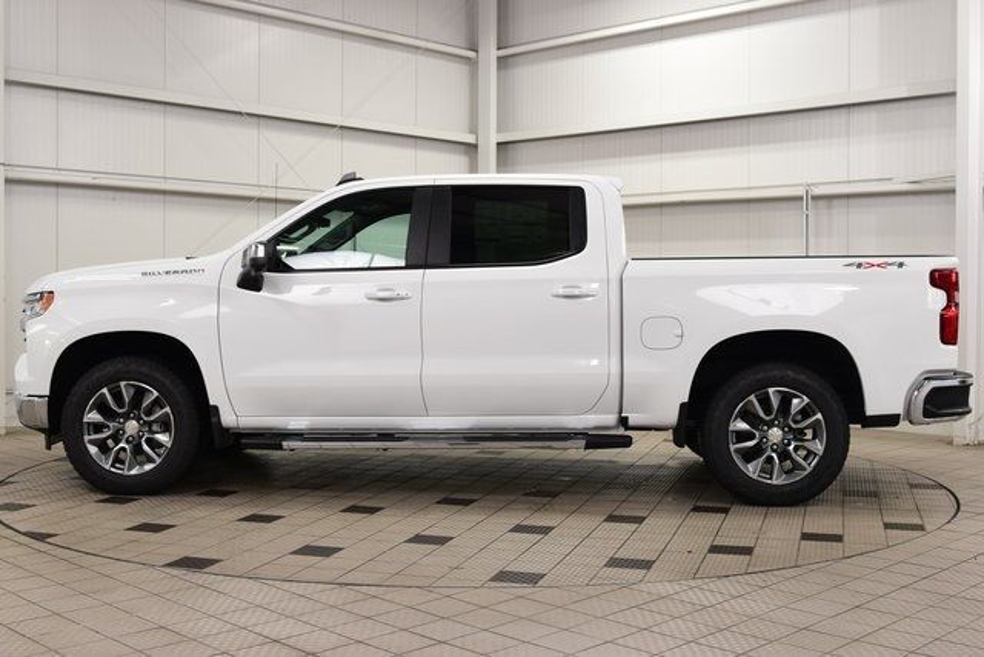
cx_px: 492
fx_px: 1189
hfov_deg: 45.0
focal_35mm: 44
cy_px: 328
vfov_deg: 30.9
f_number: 7.1
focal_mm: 29
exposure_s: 1/30
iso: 500
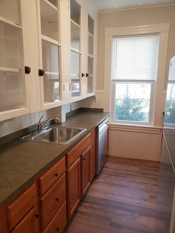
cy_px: 116
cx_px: 88
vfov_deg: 67.3
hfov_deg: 53.1
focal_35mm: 26
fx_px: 175
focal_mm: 4.3
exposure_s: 1/60
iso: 160
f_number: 2.4
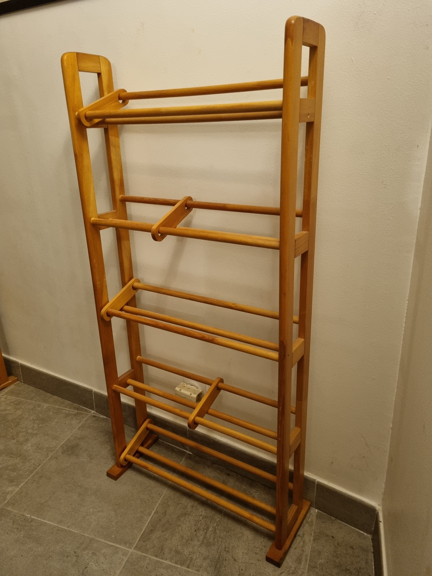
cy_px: 288
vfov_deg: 67.3
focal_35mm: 26
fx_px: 433
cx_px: 216
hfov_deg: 53.1
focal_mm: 5.4
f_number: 1.8
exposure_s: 1/33
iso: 500
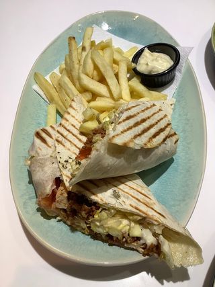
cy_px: 144
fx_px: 257
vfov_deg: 58.4
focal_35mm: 31
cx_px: 108
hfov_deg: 45.4
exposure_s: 1/100
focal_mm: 3.3
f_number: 2.4
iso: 64
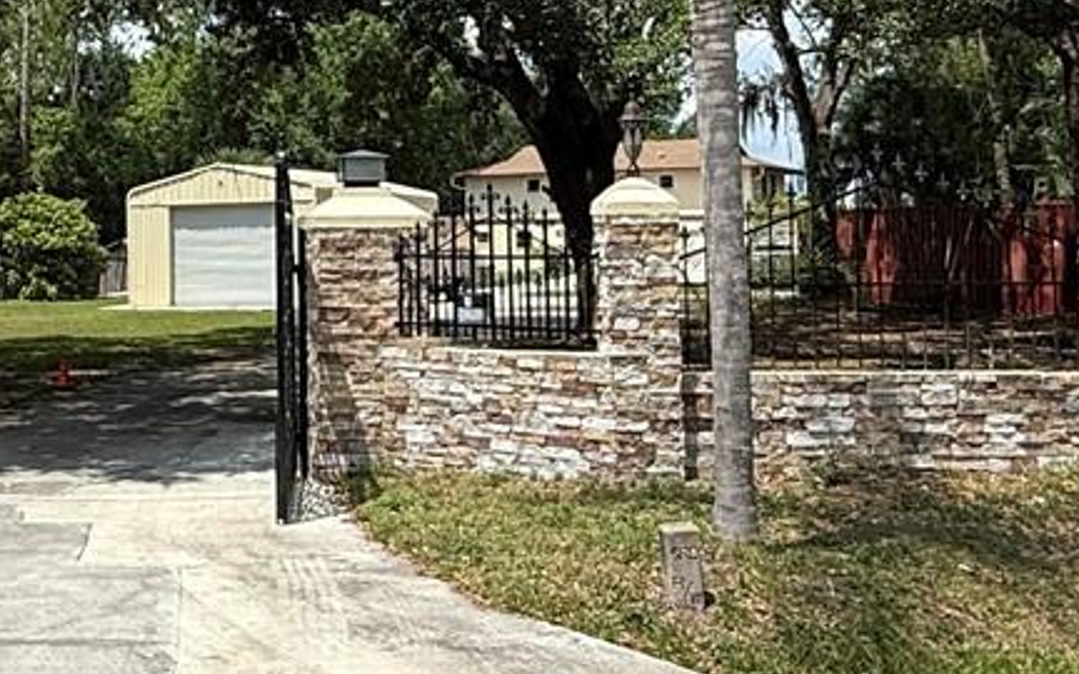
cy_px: 165
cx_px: 97
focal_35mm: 55
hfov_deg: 34.7
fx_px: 1617
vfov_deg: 23.3
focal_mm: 2.22
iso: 50
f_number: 2.2
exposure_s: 1/1745
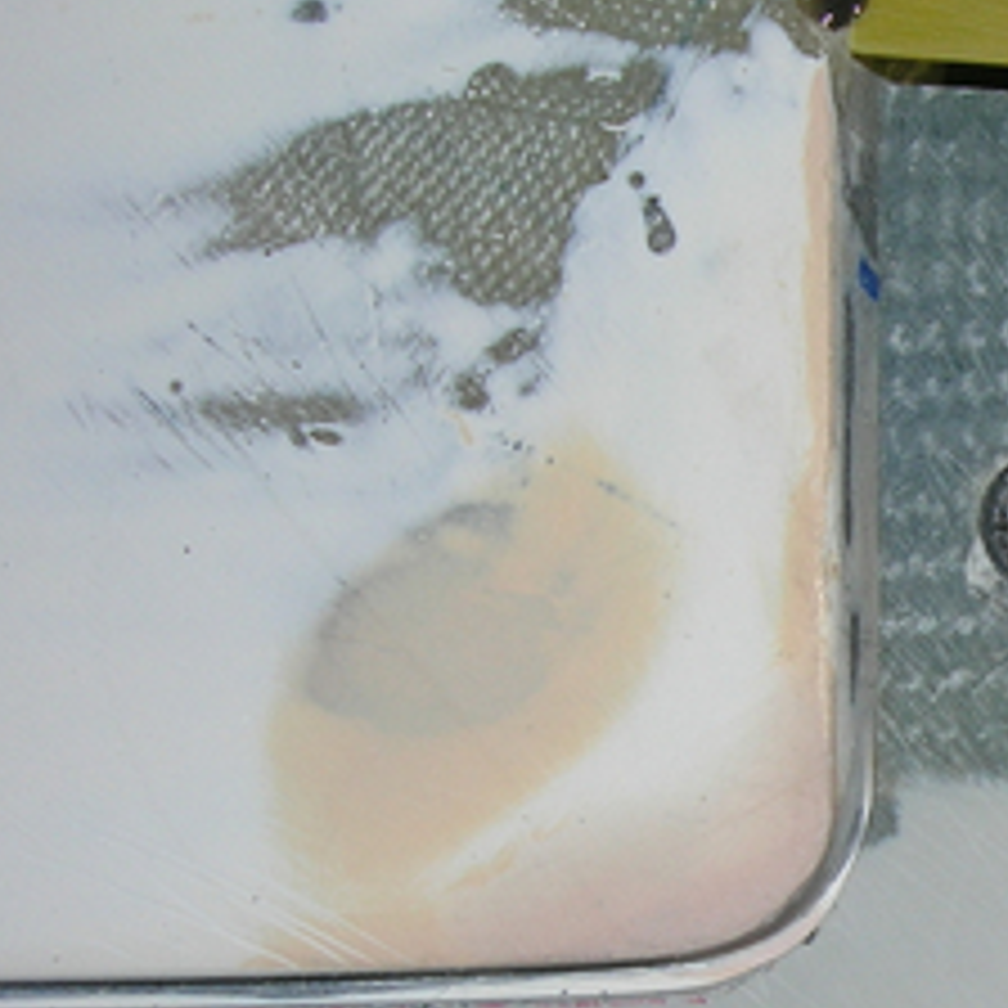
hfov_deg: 17.0
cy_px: 819
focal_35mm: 96
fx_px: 3163
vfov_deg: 17.9
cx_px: 1346
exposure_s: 1/60.1
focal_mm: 7.8
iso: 64
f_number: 4.8
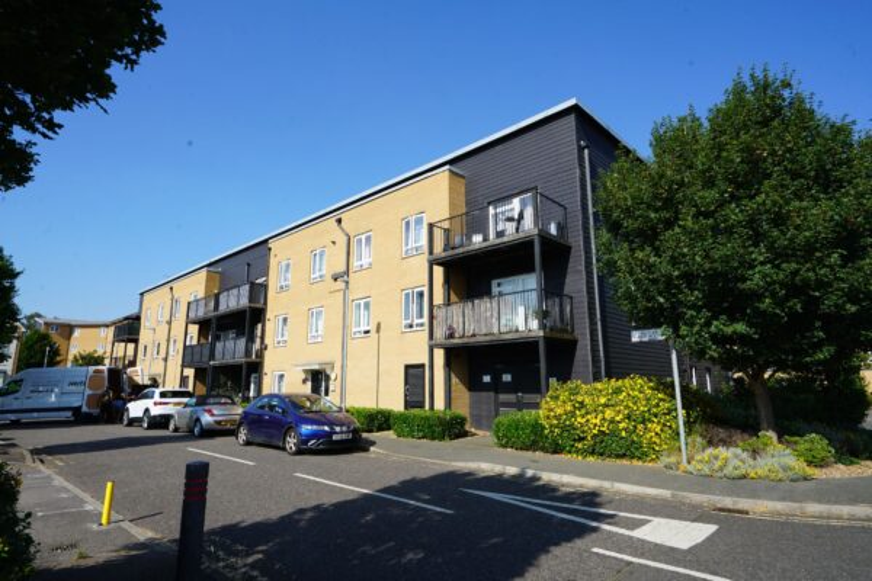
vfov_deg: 64.6
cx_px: 436
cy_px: 290
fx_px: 460
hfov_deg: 86.9
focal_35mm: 19
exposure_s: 1/80
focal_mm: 19
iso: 100
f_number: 13
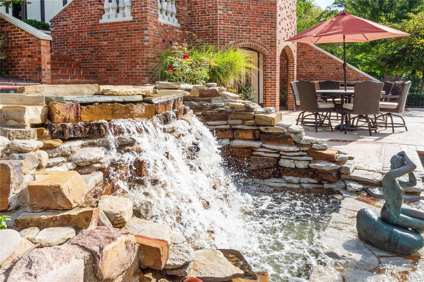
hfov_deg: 65.5
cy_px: 141
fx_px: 330
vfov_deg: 46.4
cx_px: 212
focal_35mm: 28
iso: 400
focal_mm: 14
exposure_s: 1/320
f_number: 10
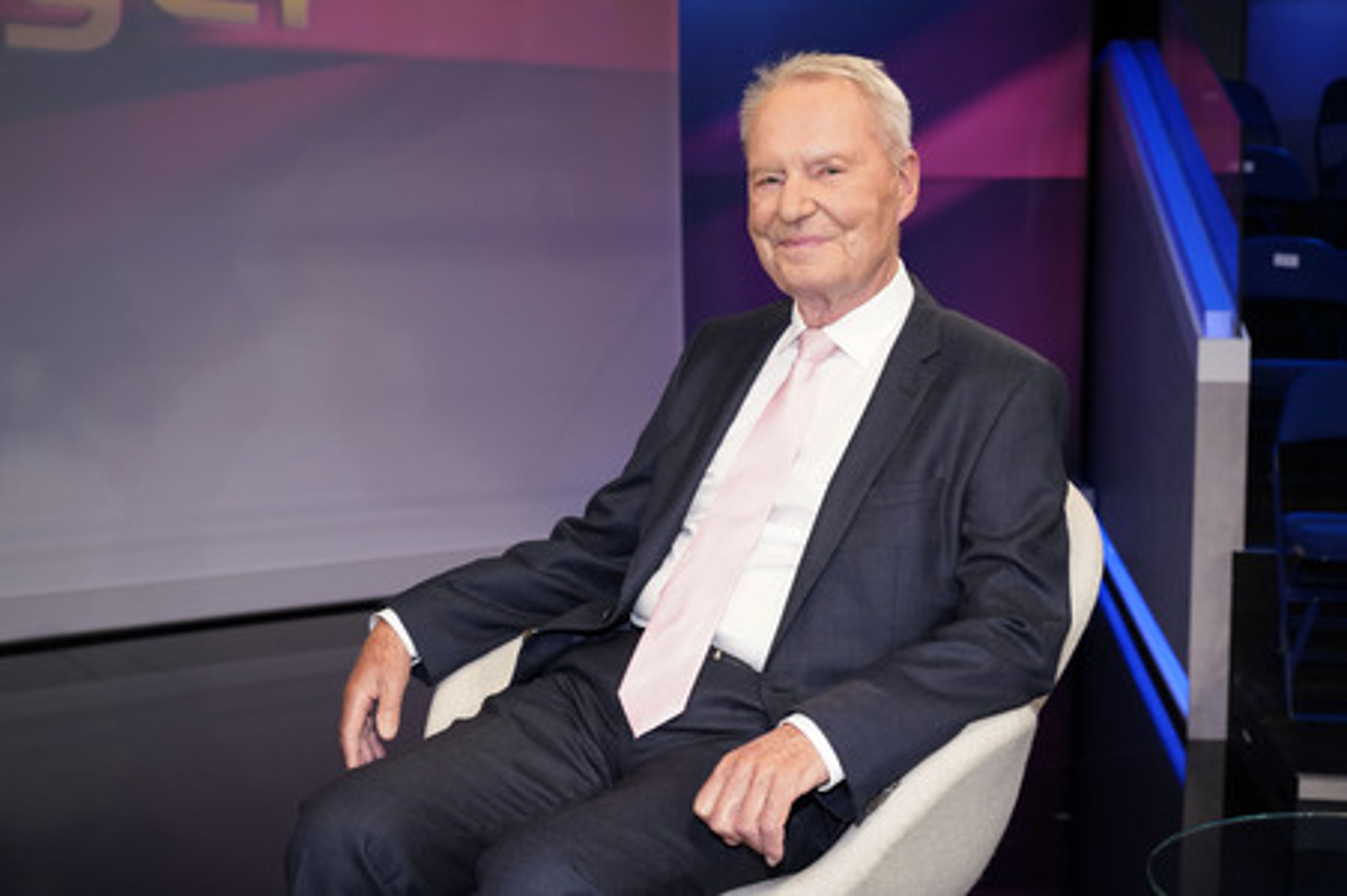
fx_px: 1645
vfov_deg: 30.5
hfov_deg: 44.5
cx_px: 674
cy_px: 448
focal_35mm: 44
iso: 2000
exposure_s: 1/160
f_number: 5
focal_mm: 44
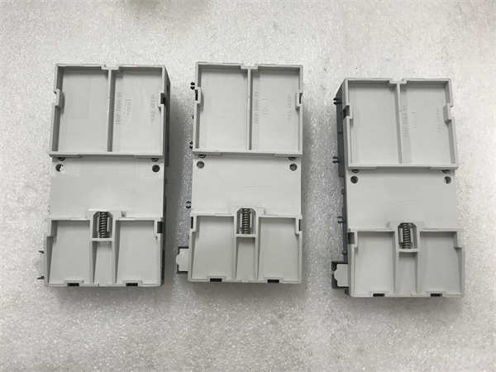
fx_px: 401
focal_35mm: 28
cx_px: 248
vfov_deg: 49.7
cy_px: 186
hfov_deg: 63.4
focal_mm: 3.99
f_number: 1.8
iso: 20
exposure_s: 1/33
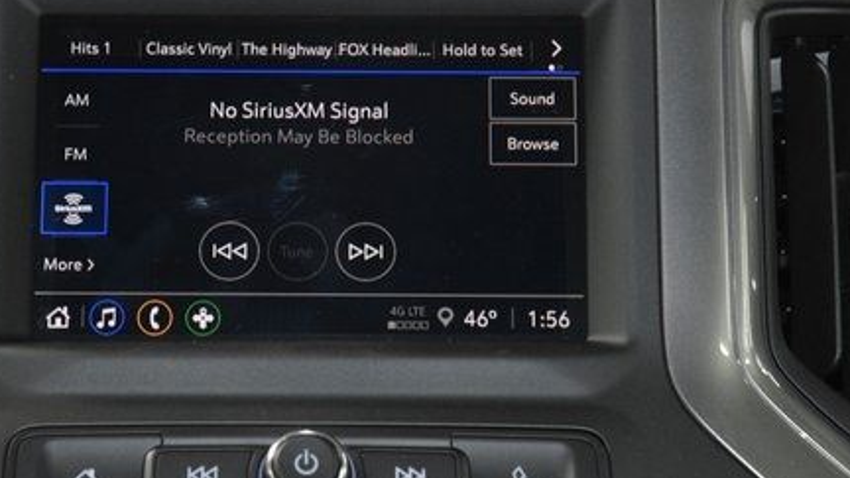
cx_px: 301
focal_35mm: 163
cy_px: 156
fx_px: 3674
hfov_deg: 13.2
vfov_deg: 7.4
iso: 3200
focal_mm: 70
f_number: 4.5
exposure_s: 1/80
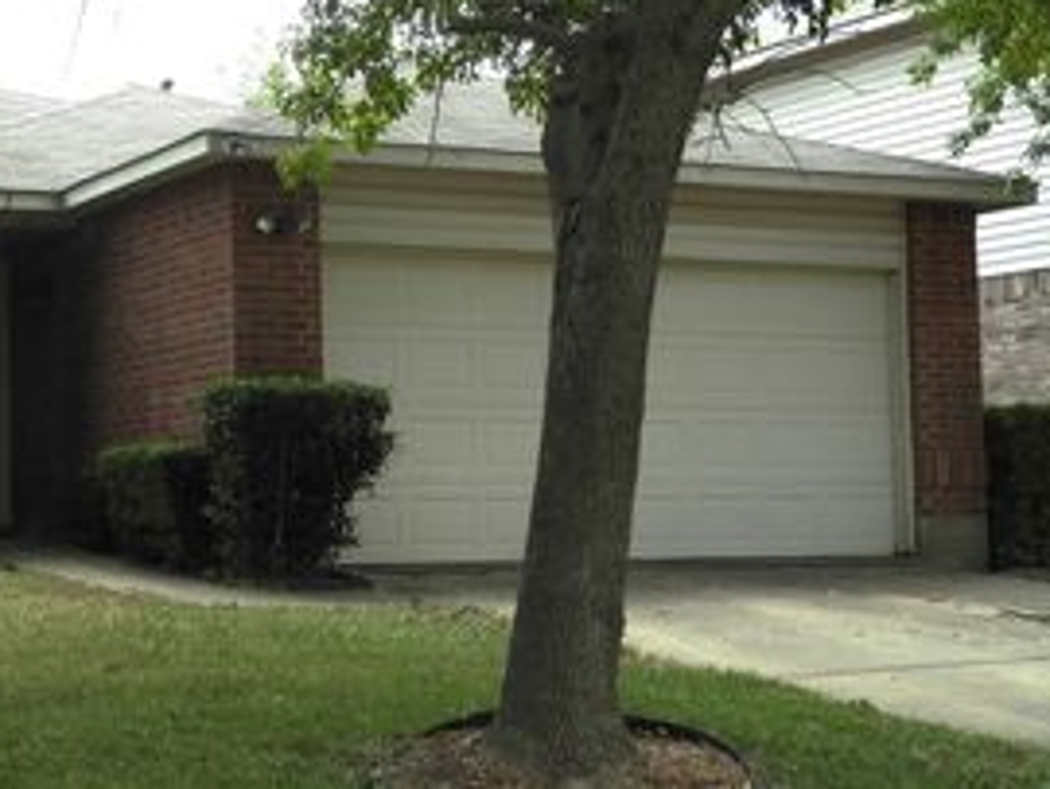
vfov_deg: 19.9
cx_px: 121
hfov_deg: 25.5
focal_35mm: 74
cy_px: 402
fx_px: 2247
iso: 100
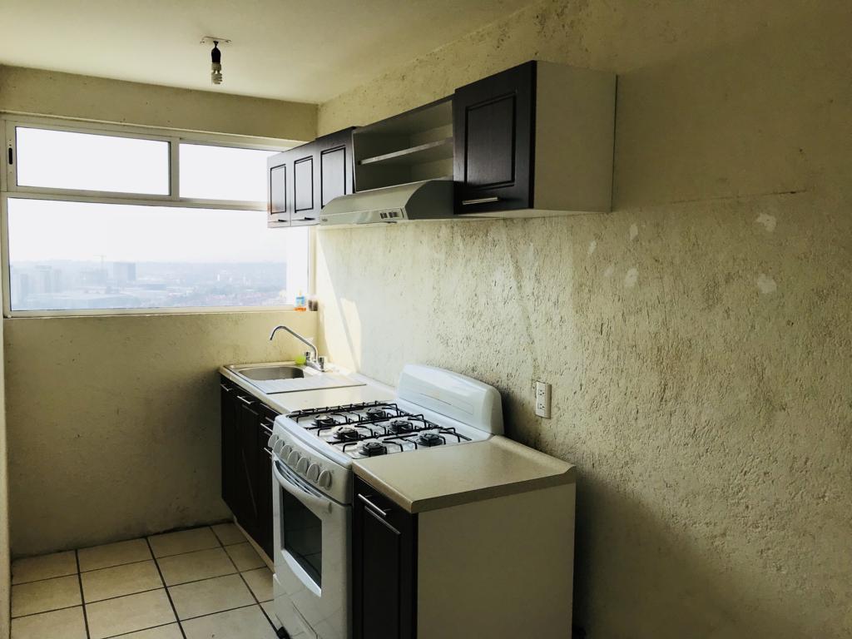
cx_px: 426
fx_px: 689
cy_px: 320
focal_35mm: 28
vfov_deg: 49.7
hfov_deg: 63.4
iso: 20
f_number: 1.8
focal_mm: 3.99
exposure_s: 1/1053
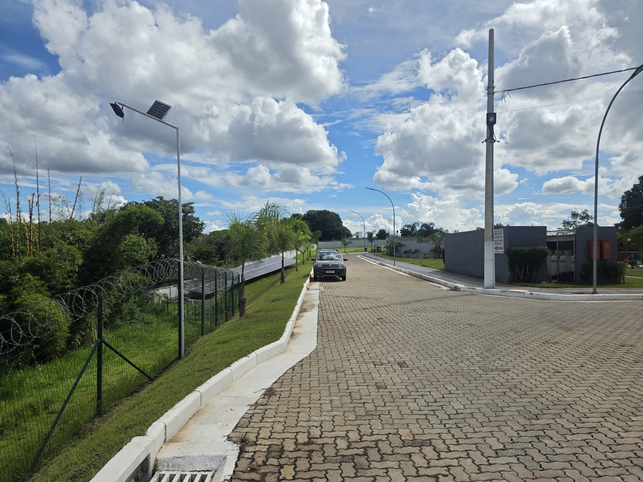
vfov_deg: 58.9
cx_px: 322
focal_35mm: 23
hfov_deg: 73.9
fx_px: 427
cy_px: 241
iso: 80
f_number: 1.7
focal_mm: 6.3
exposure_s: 1/7626
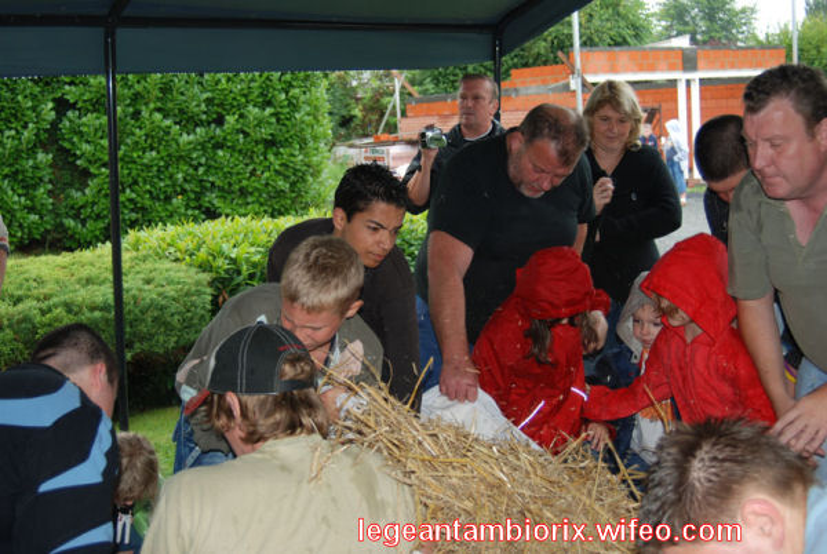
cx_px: 414
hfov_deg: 46.3
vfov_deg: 32.0
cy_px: 277
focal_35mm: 42
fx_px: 966
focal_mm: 28
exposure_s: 1/60
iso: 100
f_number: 3.5
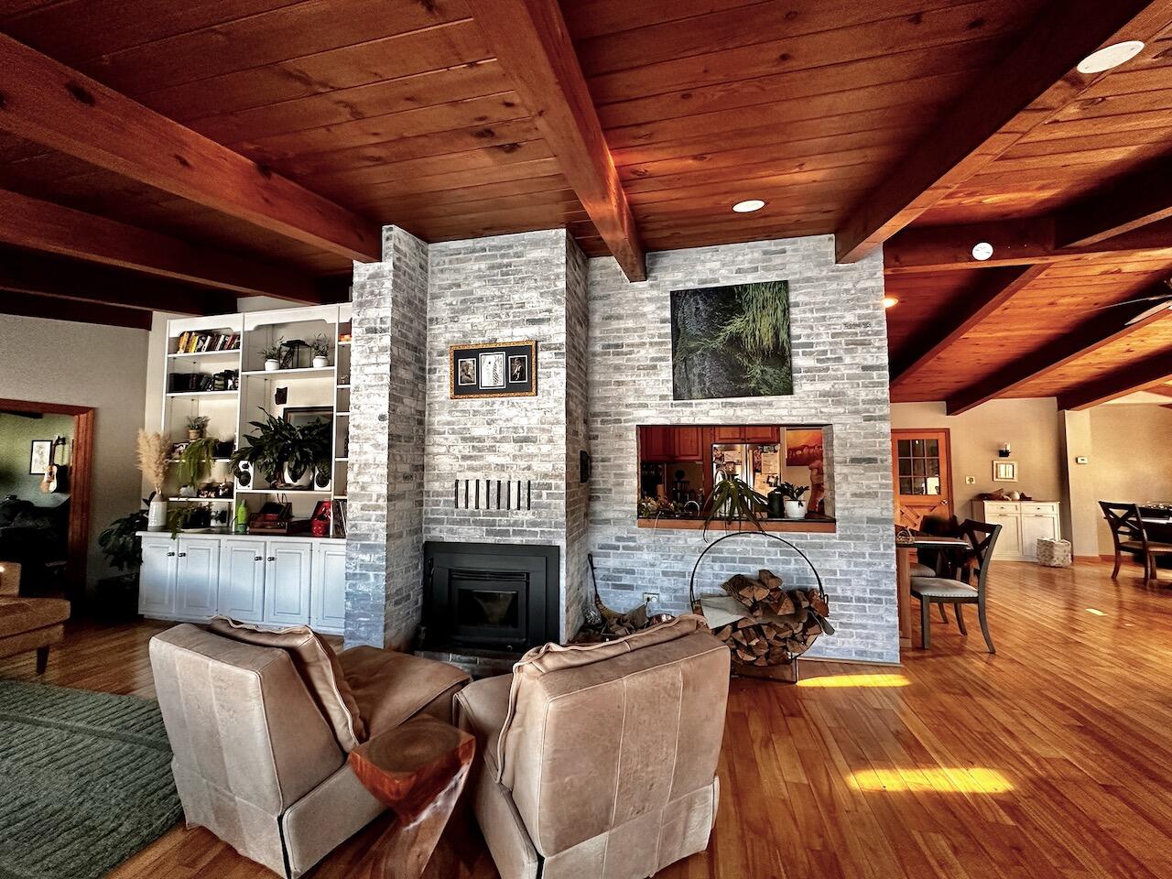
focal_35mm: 14
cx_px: 586
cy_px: 440
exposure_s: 1/120
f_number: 2.2
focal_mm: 2.22
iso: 250
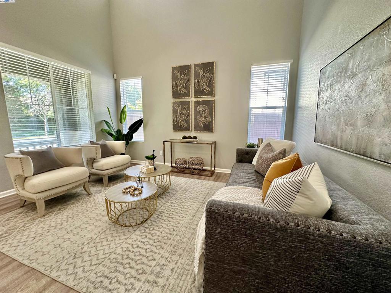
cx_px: 196
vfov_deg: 85.7
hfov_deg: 102.1
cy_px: 146
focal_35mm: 14
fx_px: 158
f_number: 2.2
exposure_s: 1/120
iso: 320
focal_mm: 2.22
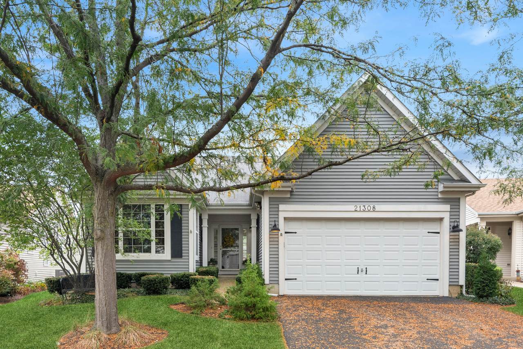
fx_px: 349
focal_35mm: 24
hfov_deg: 73.8
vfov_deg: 53.1
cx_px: 262
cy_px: 174
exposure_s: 1/160
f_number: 8
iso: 400
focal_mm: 16
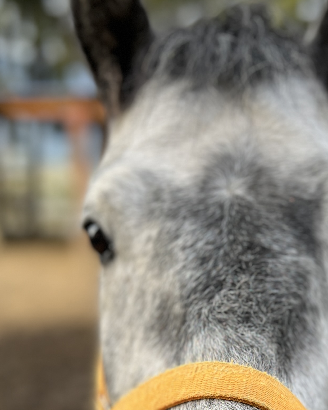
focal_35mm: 66
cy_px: 418
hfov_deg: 22.9
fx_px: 801
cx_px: 254
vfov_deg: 27.0
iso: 40
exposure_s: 1/159
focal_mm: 5.7
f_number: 1.5
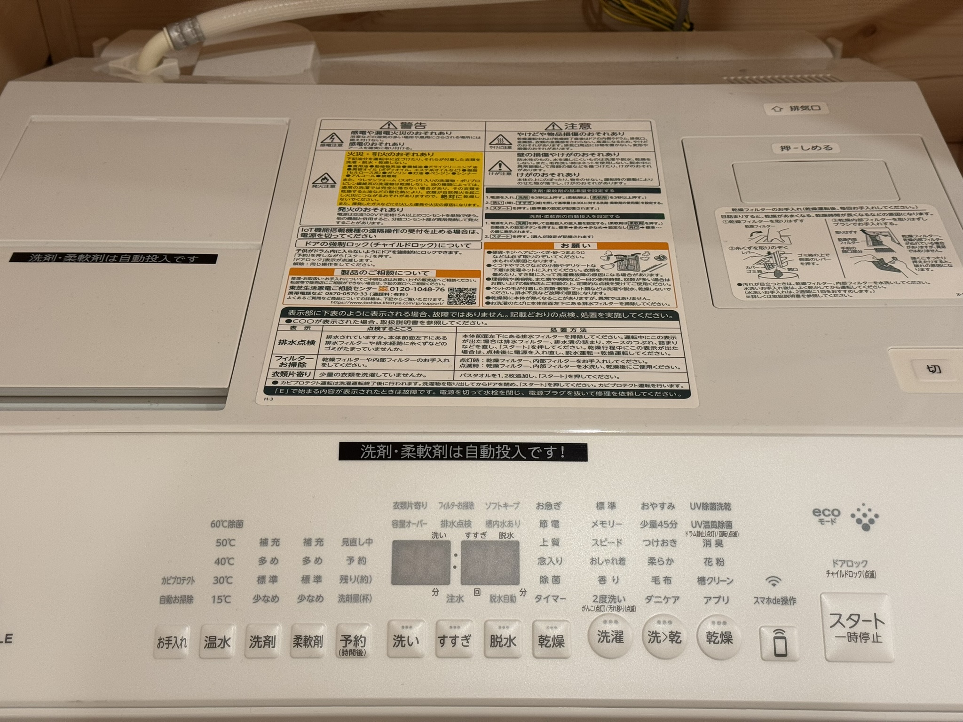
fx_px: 1335
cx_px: 482
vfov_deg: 30.3
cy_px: 361
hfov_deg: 39.7
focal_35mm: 48
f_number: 1.78
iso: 100
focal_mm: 6.76
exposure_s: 1/60
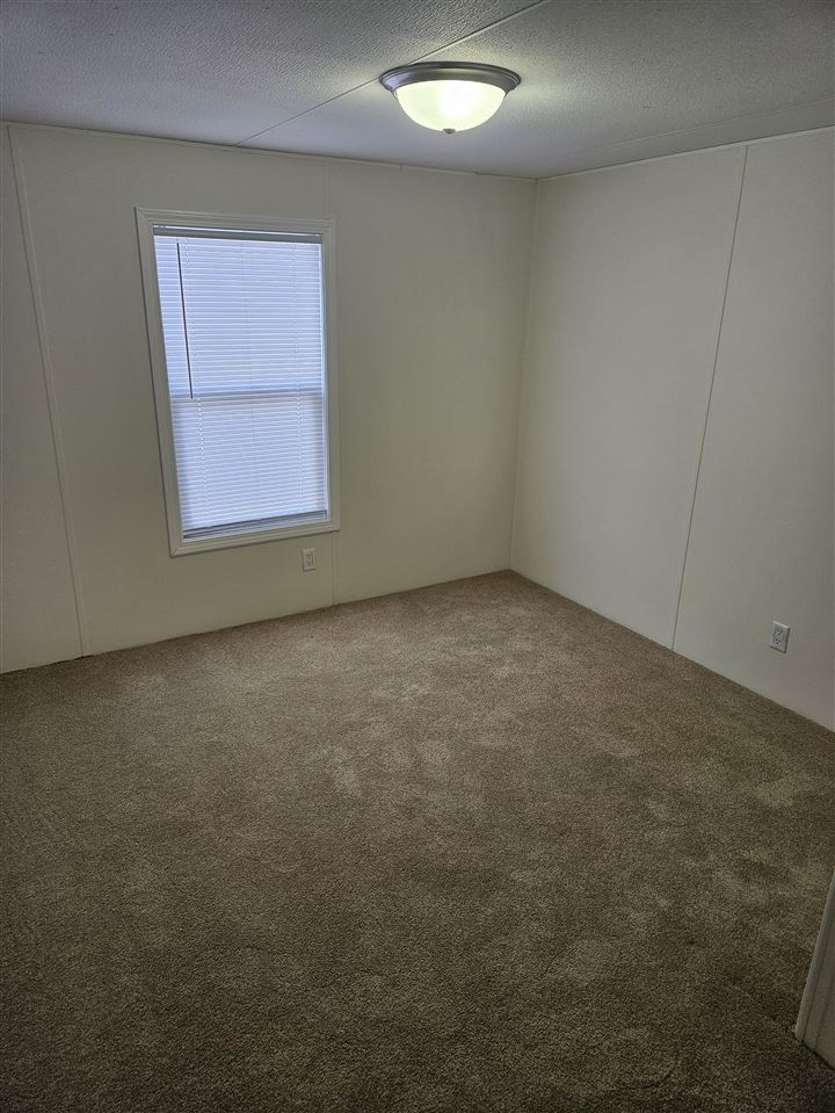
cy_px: 556
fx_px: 739
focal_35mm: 23
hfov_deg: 58.9
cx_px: 418
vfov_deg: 73.9
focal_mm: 5.4
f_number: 1.8
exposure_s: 1/120
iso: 80
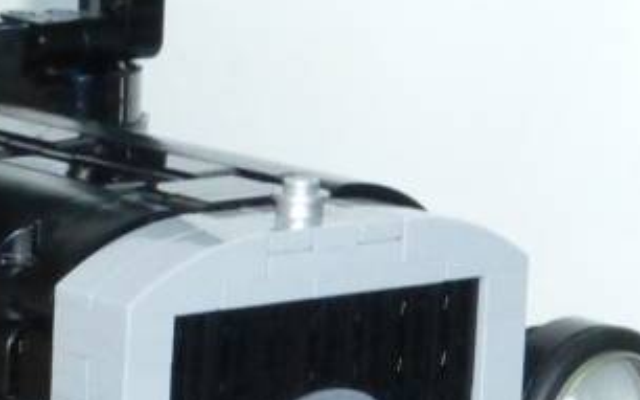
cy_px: 547
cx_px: -82
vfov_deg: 4.5
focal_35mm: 293
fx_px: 5109
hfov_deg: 7.1
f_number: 4.9
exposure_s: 1/60
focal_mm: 11.7
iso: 800
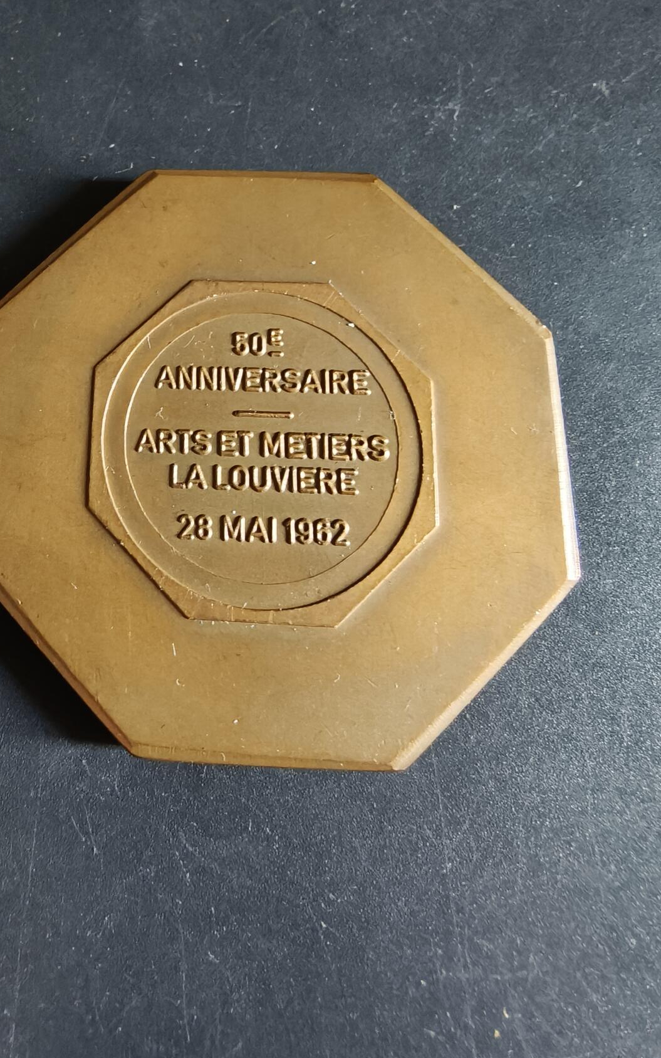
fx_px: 749
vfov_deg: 70.4
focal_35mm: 26
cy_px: 548
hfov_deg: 47.4
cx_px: 273
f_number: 2
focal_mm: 2.32
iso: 4000
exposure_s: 1/17.7
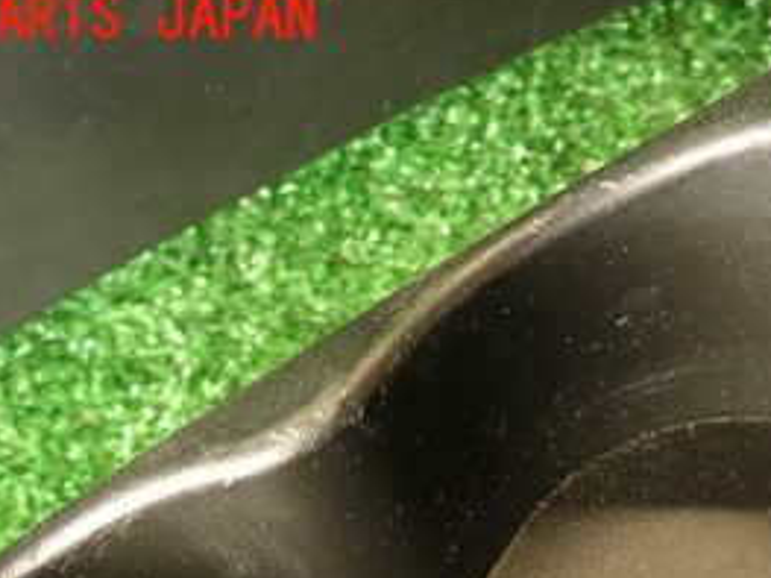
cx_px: 663
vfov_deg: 23.9
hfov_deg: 32.5
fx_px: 1269
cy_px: 643
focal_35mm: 57
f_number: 2
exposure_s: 1/30
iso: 250
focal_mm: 4.5
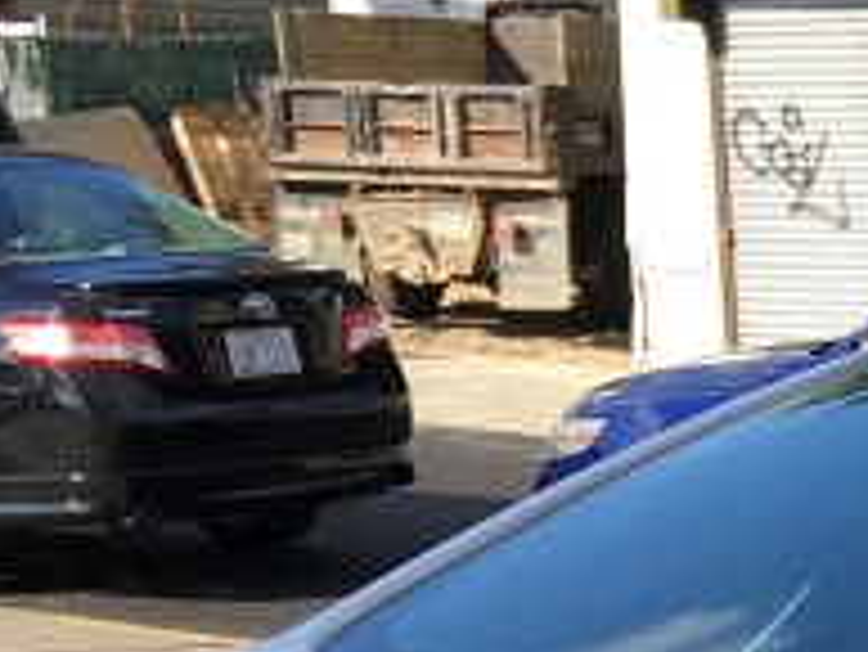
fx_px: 3864
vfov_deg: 8.8
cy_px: 1524
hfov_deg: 12.0
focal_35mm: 154
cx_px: 1421
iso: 25
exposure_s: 1/657
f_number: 2.2
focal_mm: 4.15
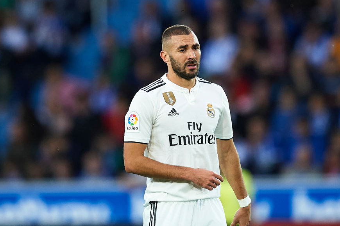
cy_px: 120
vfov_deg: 2.9
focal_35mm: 471
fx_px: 4446
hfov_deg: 4.4
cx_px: 178
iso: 2000
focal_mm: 400
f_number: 2.8
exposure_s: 1/1600
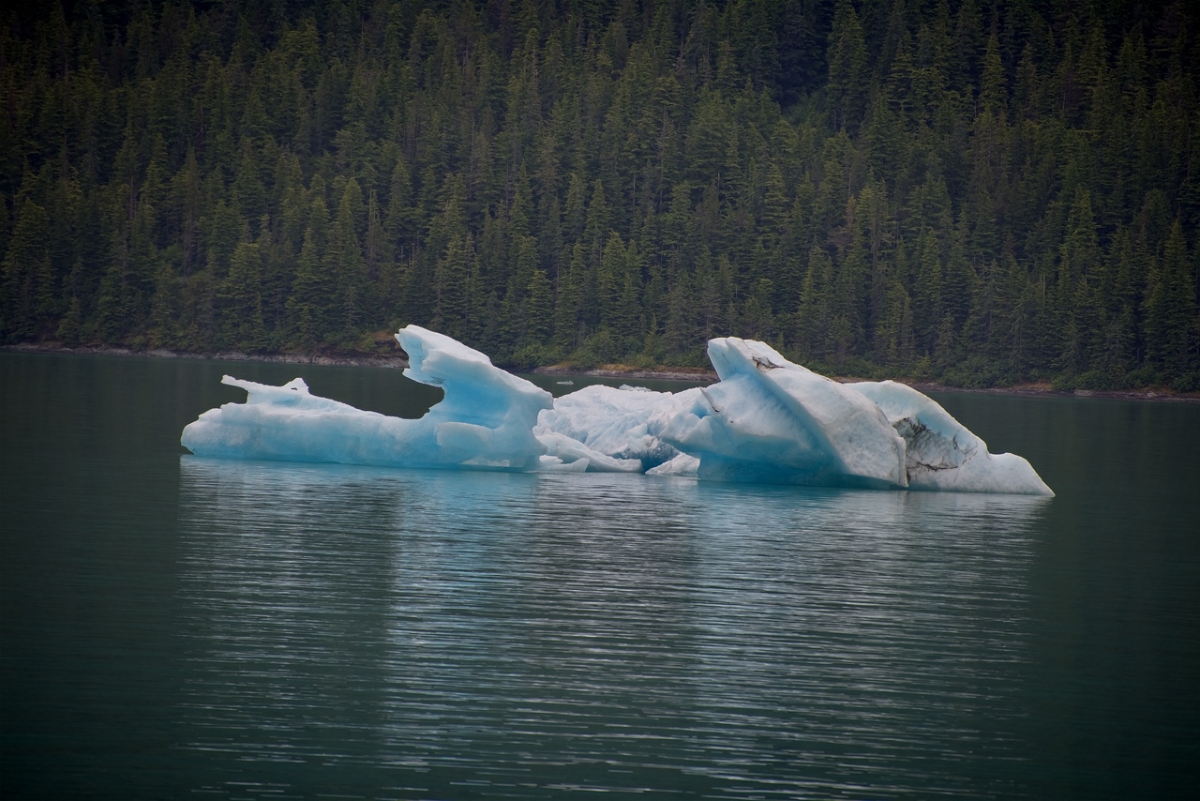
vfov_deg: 4.6
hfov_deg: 6.9
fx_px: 10002
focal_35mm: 300
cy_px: 400
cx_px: 600
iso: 220
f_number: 5.6
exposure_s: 1/640
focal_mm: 300
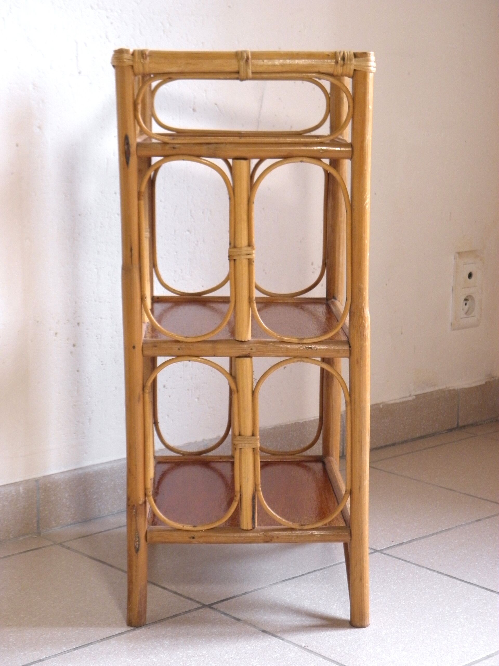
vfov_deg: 28.6
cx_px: 250
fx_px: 1307
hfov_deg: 21.6
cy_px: 333
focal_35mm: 68
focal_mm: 12.2
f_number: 4.3
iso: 200
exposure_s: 1/15
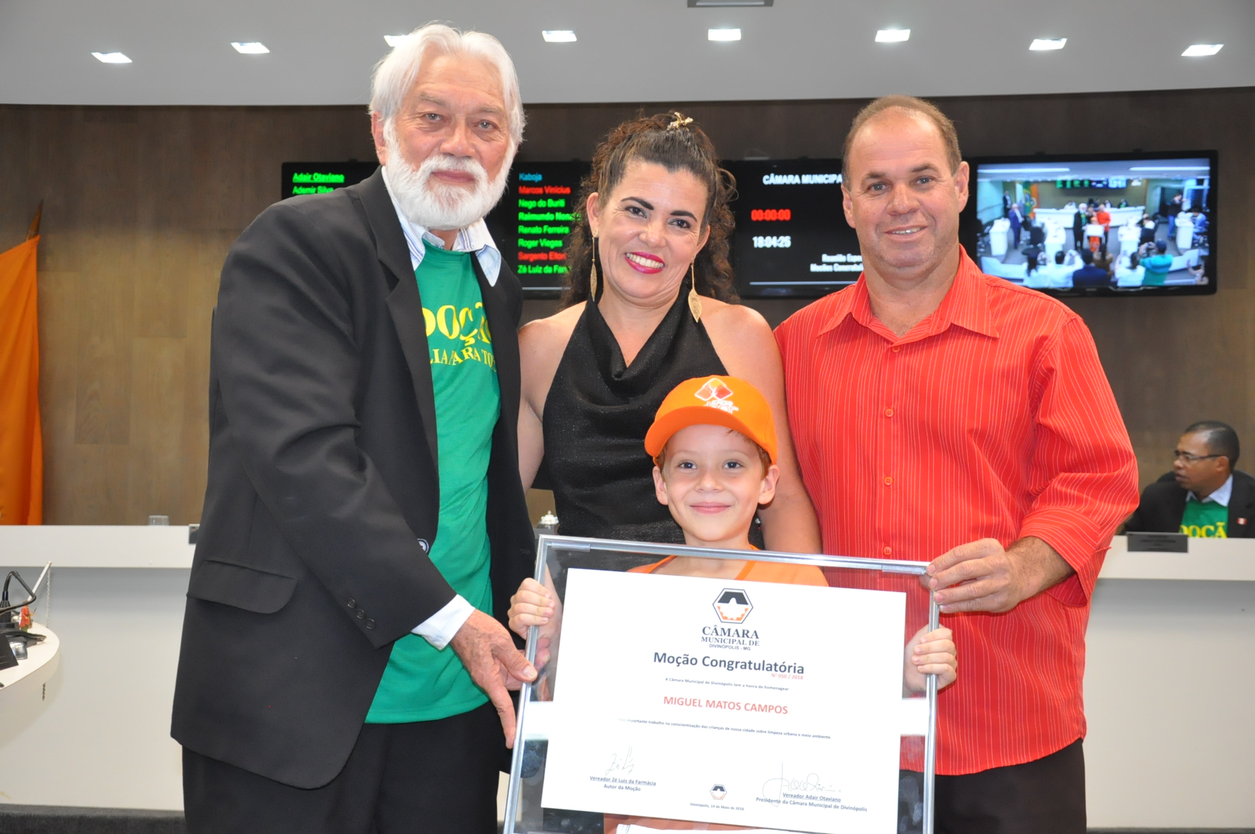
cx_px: 628
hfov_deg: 38.9
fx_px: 1776
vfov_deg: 26.4
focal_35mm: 51
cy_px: 417
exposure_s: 1/125
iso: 2000
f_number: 5
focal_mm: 34
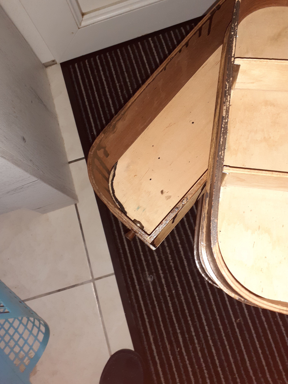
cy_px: 192
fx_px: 300
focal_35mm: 27
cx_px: 144
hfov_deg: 51.4
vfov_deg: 65.3
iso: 1000
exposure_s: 1/20
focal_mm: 3.6
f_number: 1.9
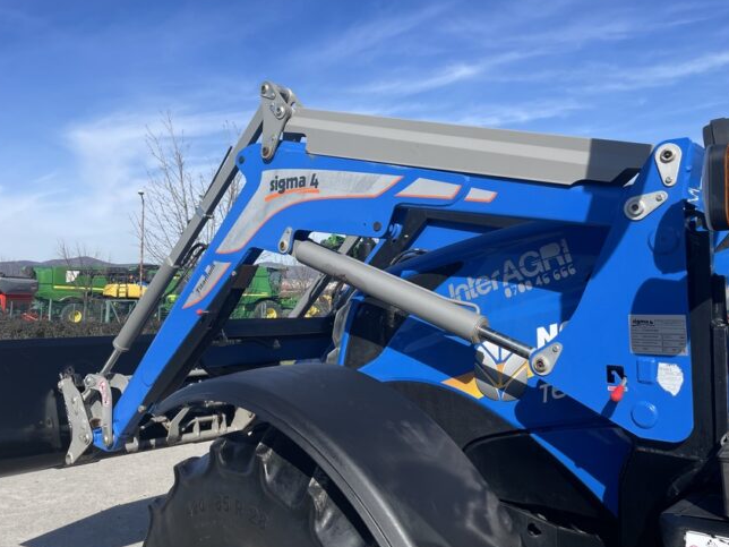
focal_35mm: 31
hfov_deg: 58.2
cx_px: 328
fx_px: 653
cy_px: 238
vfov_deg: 45.3
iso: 32
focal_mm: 4.2
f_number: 1.6
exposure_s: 1/3610
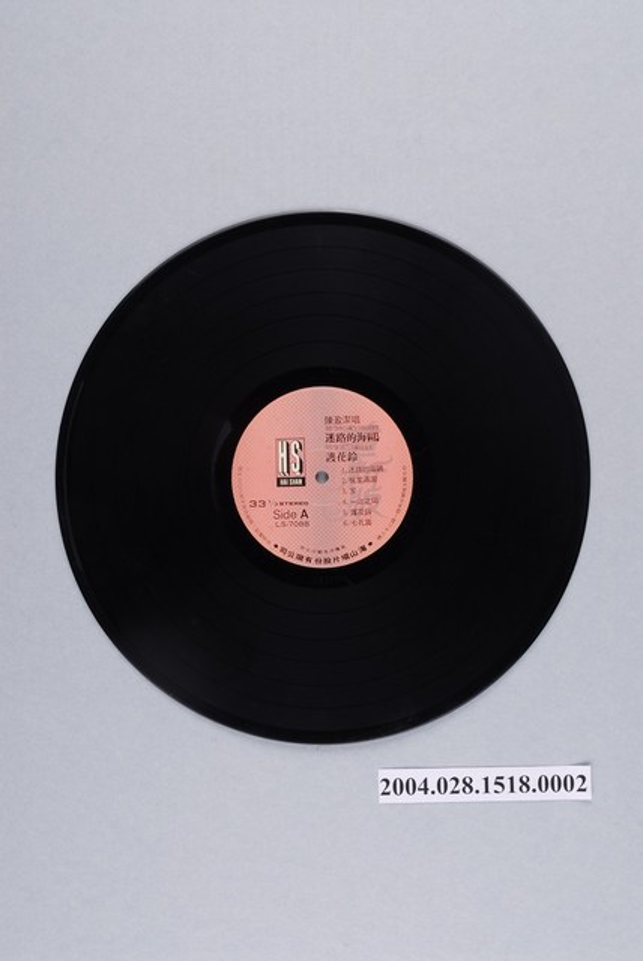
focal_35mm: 60
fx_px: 1604
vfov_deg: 33.4
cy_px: 480
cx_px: 322
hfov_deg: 22.7
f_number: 11
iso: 125
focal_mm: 40
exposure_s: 1/125
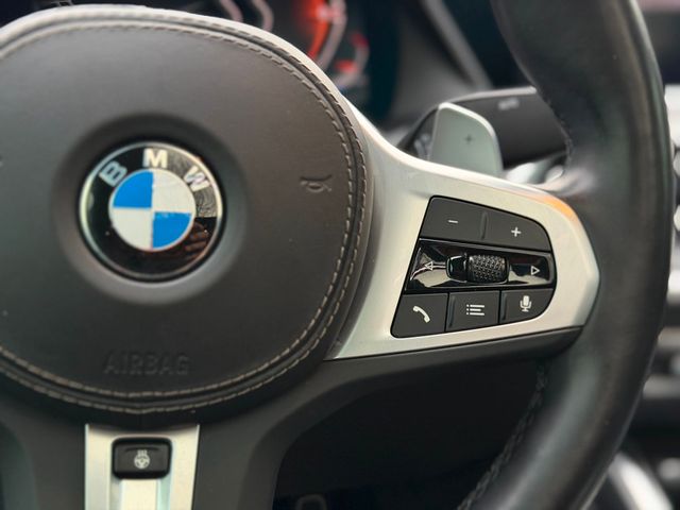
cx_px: 340
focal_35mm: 48
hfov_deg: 39.7
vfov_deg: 30.3
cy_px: 255
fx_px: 943
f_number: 1.78
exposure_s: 1/49
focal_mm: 6.76
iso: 200
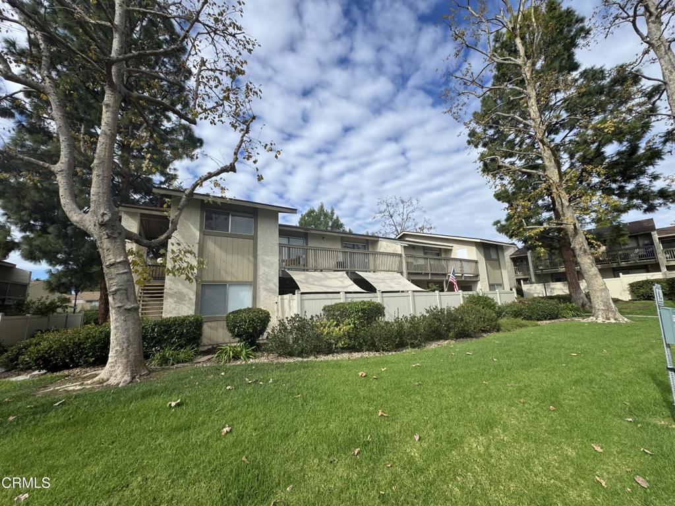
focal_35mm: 14
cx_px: 338
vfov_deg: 85.7
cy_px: 253
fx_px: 273
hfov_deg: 102.1
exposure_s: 1/2028
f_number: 2.2
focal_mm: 2.22
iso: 50
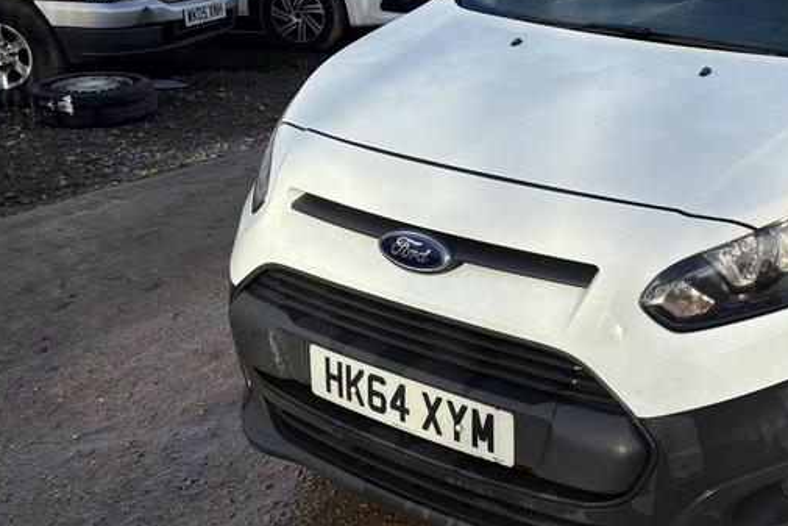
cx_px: 682
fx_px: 1051
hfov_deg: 38.7
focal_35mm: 48
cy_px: 153
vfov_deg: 27.8
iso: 50
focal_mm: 5.96
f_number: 1.6
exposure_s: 1/1848
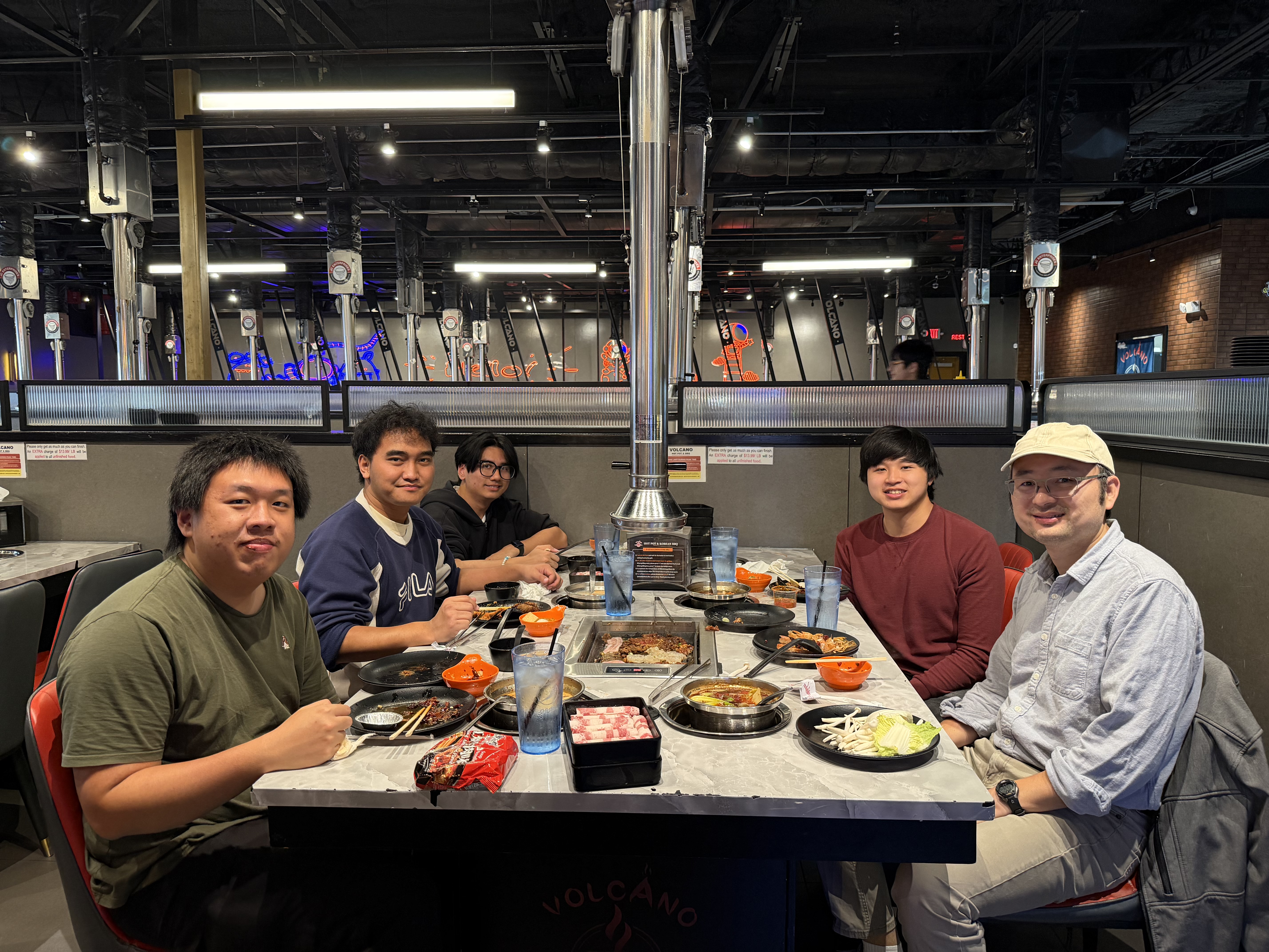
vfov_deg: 56.8
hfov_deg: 71.6
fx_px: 880
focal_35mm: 24
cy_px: 476
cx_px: 634
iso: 400
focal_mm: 6.76
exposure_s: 1/60
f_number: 1.78
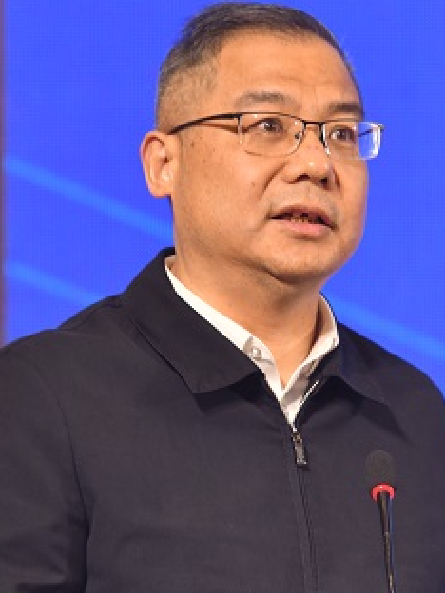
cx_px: 283
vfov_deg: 4.5
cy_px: 278
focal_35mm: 444
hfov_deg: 3.3
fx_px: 7610
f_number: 3.5
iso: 800
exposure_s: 1/200
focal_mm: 180
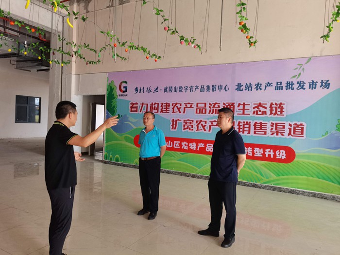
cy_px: 128
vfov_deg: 53.1
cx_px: 170
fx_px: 255
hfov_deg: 67.3
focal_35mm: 26
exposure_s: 1/100
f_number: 1.8
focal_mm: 5.58
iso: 80
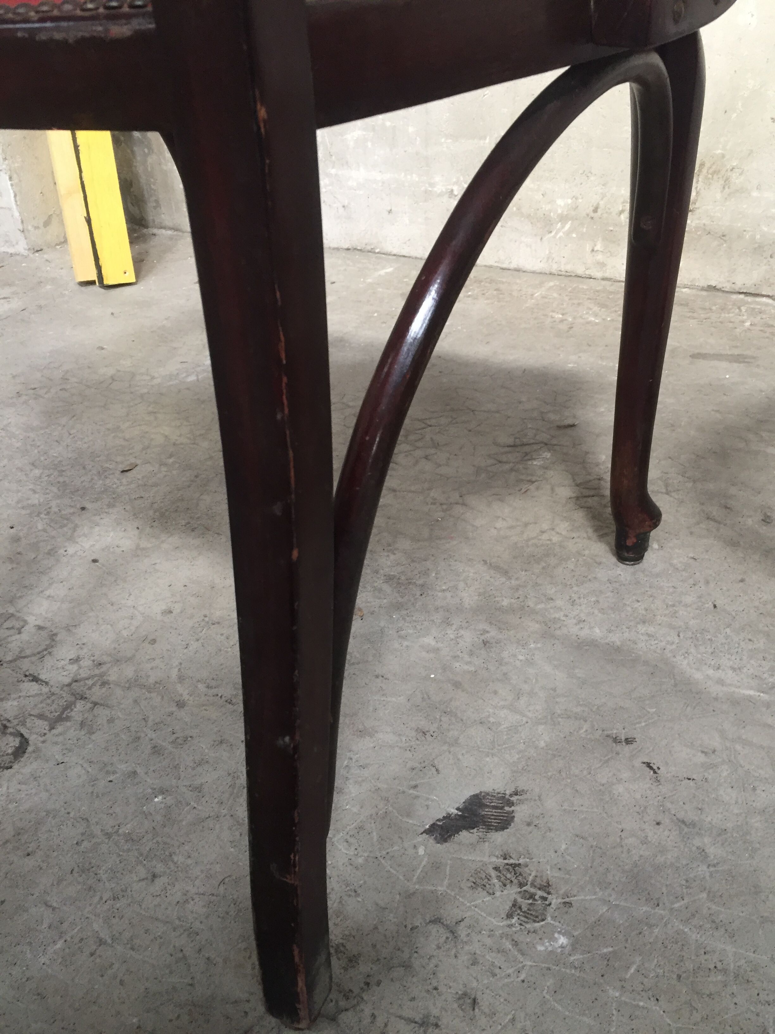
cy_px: 517
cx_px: 388
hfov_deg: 48.2
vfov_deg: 61.7
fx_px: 866
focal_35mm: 29
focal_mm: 4.15
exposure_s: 1/33
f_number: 2.2
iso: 64
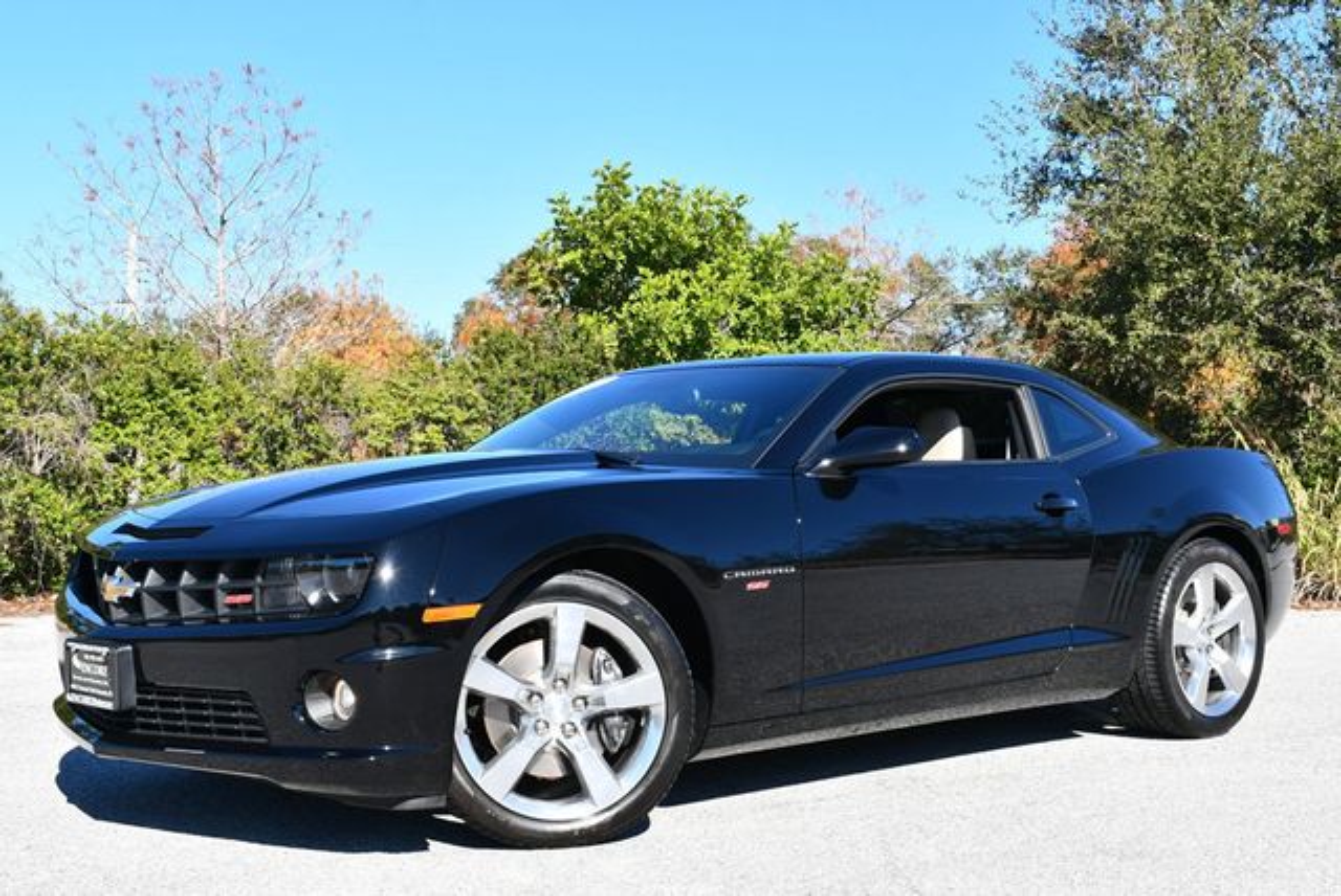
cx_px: 670
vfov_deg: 27.0
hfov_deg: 39.6
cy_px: 448
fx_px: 1864
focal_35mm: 50
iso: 160
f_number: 8
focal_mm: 25
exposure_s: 1/250
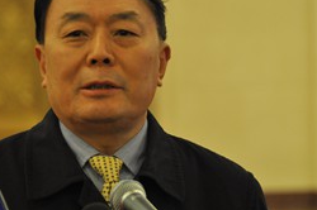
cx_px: 114
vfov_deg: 4.2
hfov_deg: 6.4
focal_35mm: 324
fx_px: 2848
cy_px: 120
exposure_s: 1/30
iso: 800
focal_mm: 135
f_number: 5.6
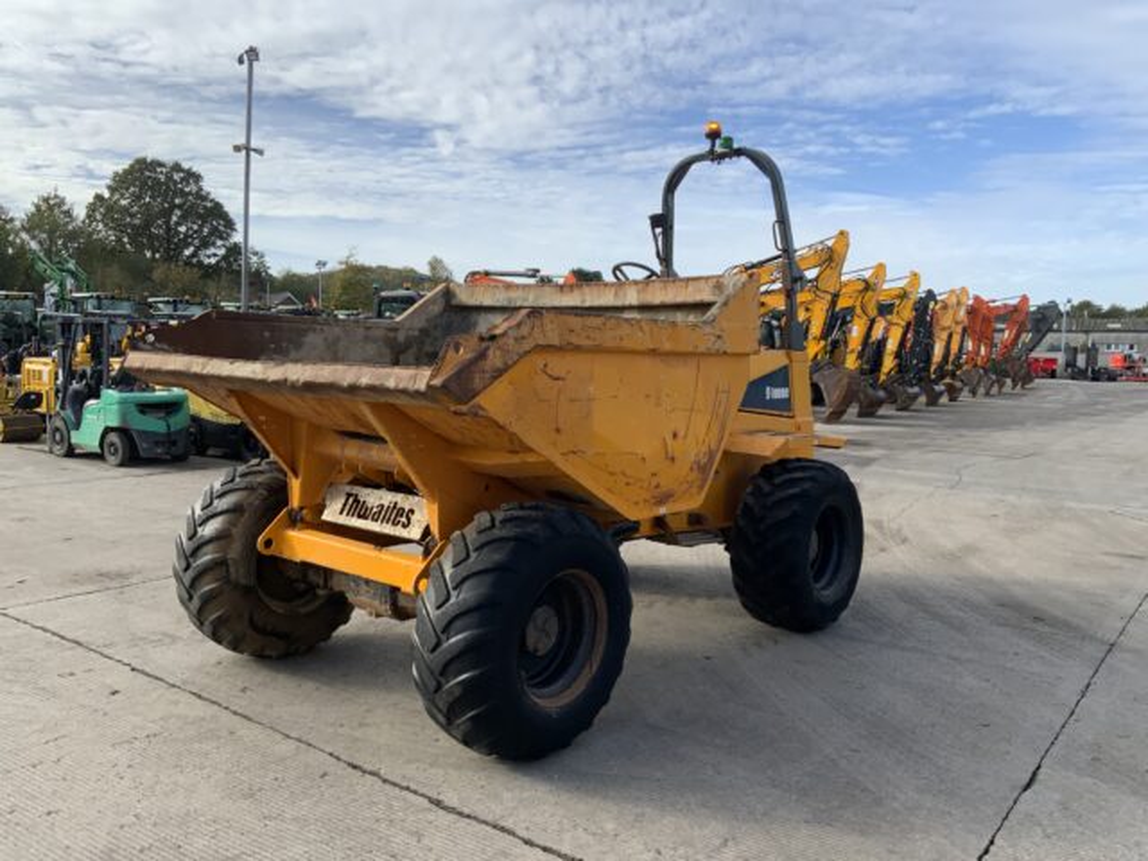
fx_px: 962
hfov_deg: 61.7
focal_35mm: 29
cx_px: 574
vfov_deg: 48.2
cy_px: 430
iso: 16
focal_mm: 3
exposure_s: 1/1279
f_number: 1.8
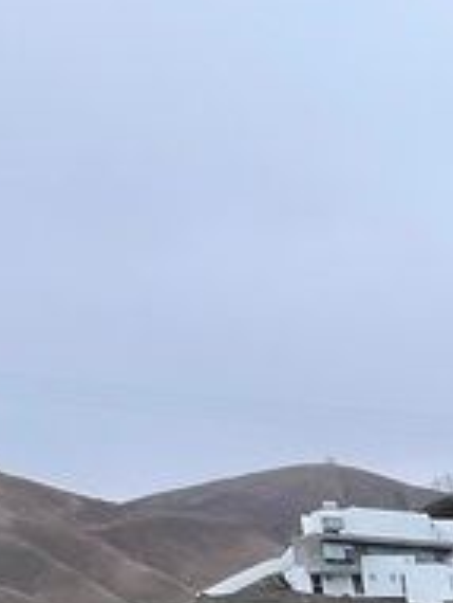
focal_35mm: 82
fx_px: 1428
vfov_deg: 15.6
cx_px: 988
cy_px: 1365
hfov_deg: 14.1
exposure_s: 1/1429
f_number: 1.8
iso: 32
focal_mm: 1.57
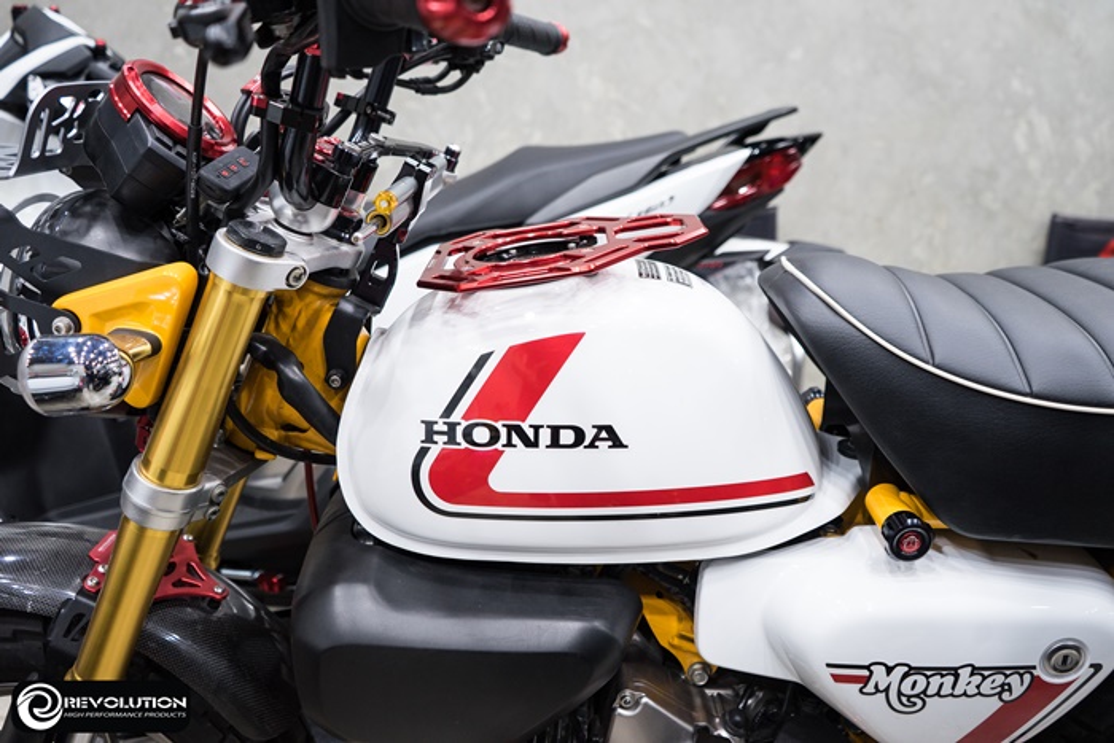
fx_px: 867
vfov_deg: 46.4
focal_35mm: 28
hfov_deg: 65.5
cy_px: 372
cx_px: 557
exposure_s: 1/40
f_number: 4
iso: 800
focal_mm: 28
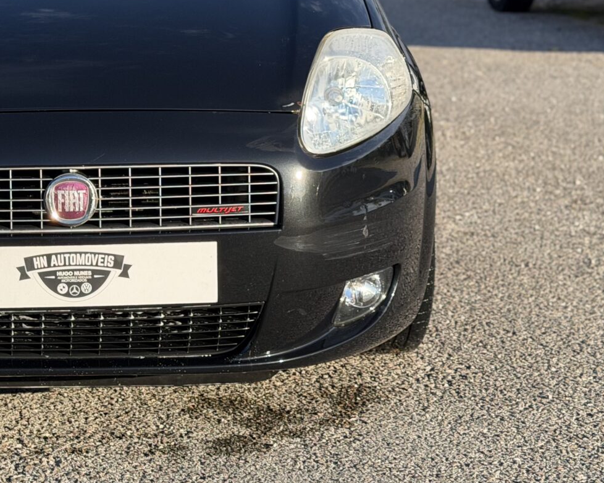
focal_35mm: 92
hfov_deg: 20.3
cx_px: 39
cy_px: 70
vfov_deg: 16.5
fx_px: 1644
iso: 100
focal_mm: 6.76
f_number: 1.78
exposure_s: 1/1608
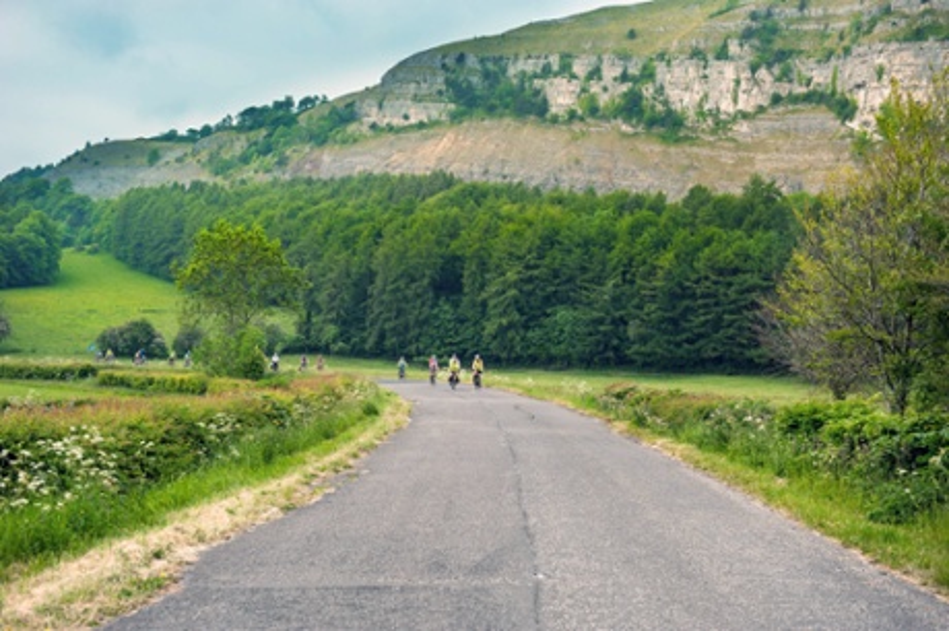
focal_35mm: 50
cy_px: 316
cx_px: 474
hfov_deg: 39.6
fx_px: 1317
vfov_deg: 27.0
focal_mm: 50
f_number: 5
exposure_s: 1/2000
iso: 640
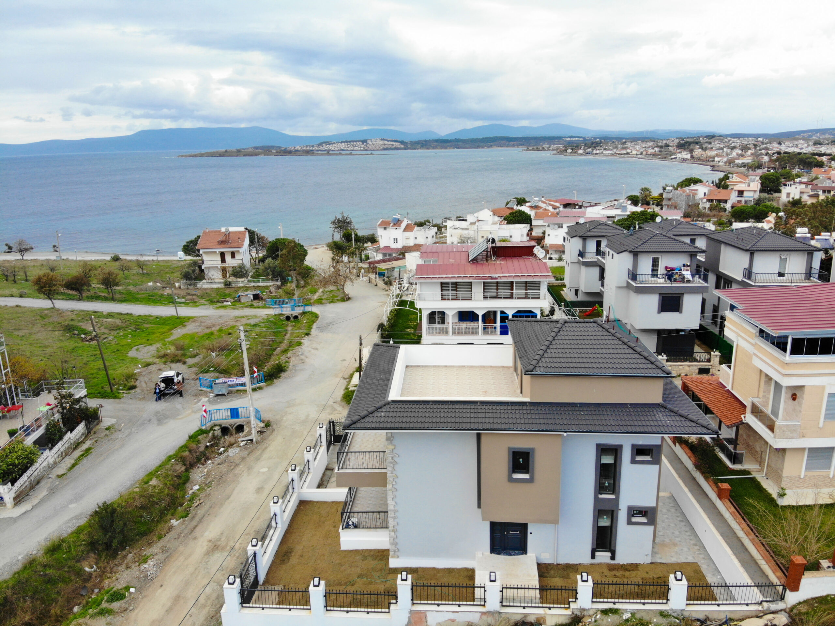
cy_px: 313
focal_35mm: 24
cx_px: 418
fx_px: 579
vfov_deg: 56.8
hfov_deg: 71.6
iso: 100
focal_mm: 4.5
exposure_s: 1/151
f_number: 2.8
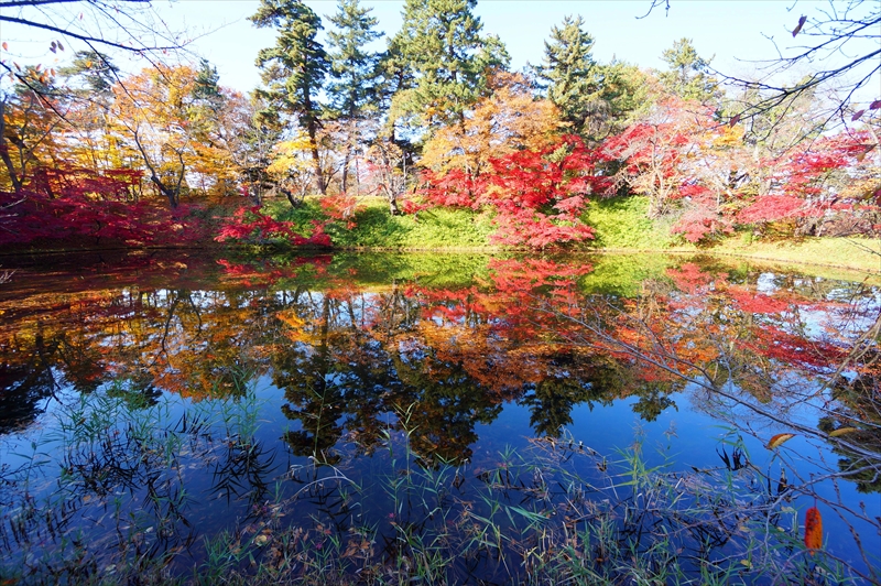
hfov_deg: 100.4
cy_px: 293
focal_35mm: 15
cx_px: 440
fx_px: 367
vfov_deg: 77.2
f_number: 5.6
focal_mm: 10
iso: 100
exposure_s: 1/80
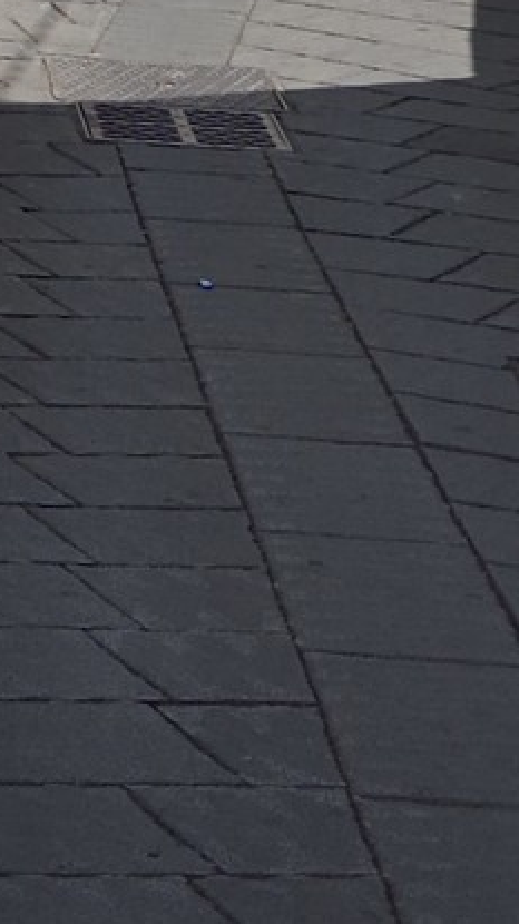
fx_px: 4459
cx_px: -907
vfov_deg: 9.7
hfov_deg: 6.2
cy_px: -1629
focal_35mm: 182
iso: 200
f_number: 14
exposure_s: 1/250
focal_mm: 30
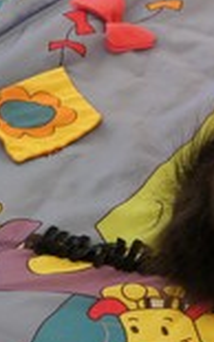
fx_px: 1548
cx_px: 360
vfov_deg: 12.6
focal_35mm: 166
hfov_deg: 7.7
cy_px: 104
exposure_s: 1/80
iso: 1600
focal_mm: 42
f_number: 5.6
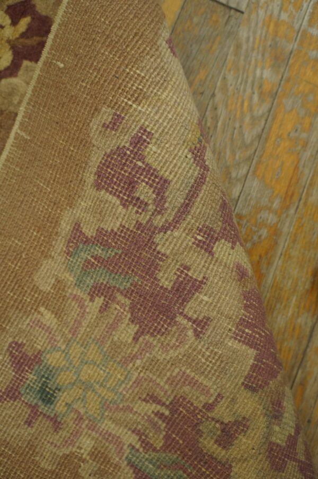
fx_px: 359
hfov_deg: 47.8
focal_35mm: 27
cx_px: 159
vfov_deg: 67.4
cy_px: 240
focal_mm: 18
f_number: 4
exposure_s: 1/60
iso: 800
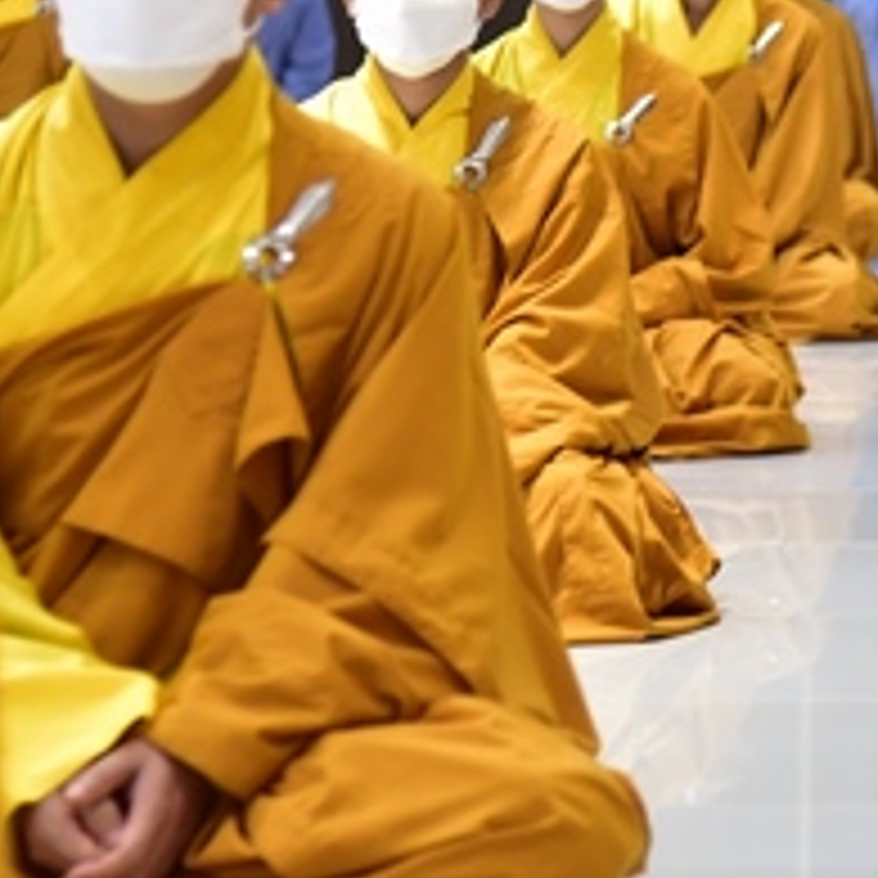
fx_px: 6916
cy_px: 198
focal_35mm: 241
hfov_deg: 7.2
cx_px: 1031
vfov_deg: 7.3
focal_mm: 85
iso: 1250
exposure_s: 1/50
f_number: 4
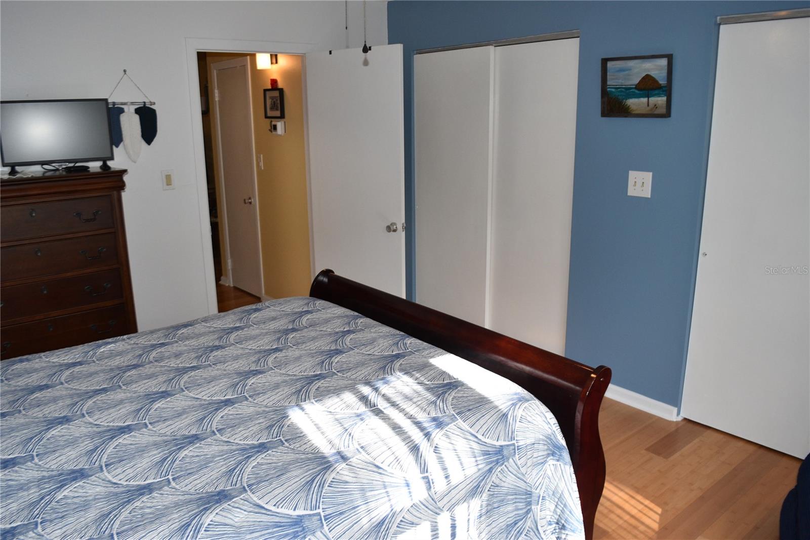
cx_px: 405
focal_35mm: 27
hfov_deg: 67.4
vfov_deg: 47.9
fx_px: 607
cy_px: 270
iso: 560
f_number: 5.6
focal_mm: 18
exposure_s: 1/125
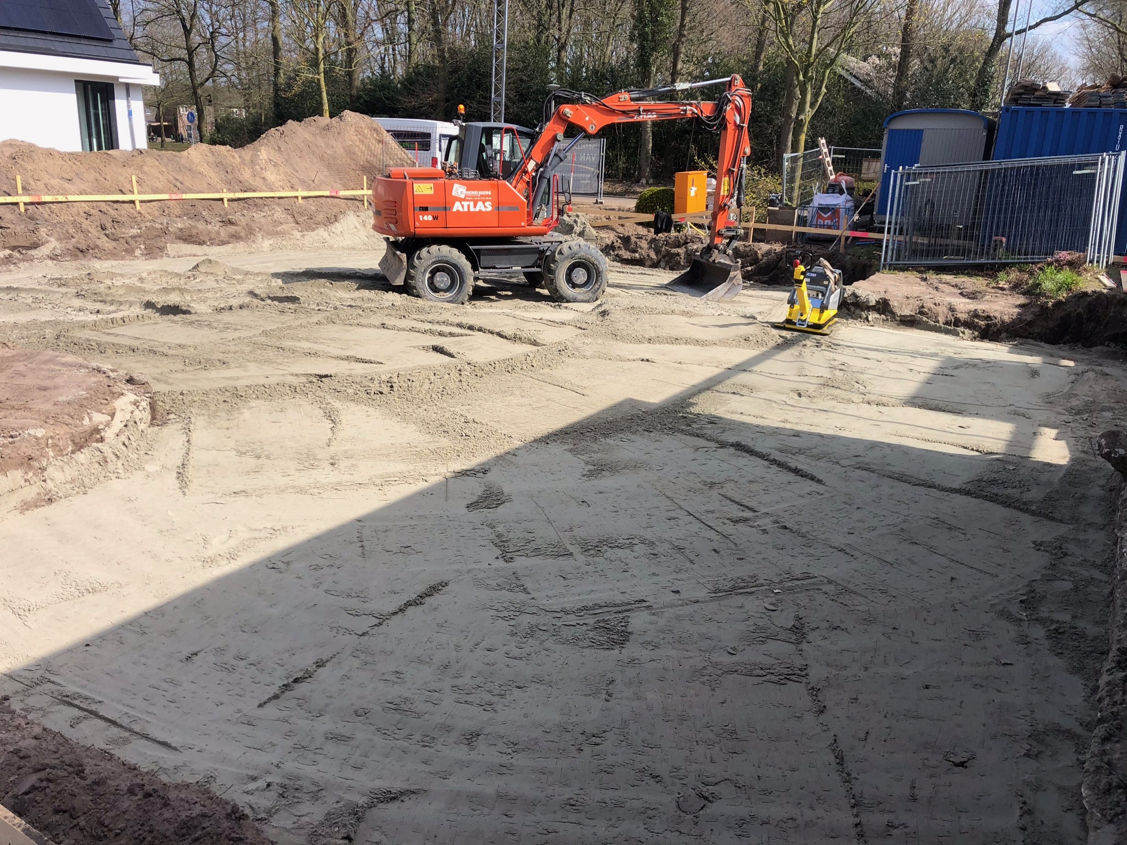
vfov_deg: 49.7
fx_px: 912
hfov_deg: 63.4
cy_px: 422
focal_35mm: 28
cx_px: 564
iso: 20
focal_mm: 4
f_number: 1.8
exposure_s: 1/1412
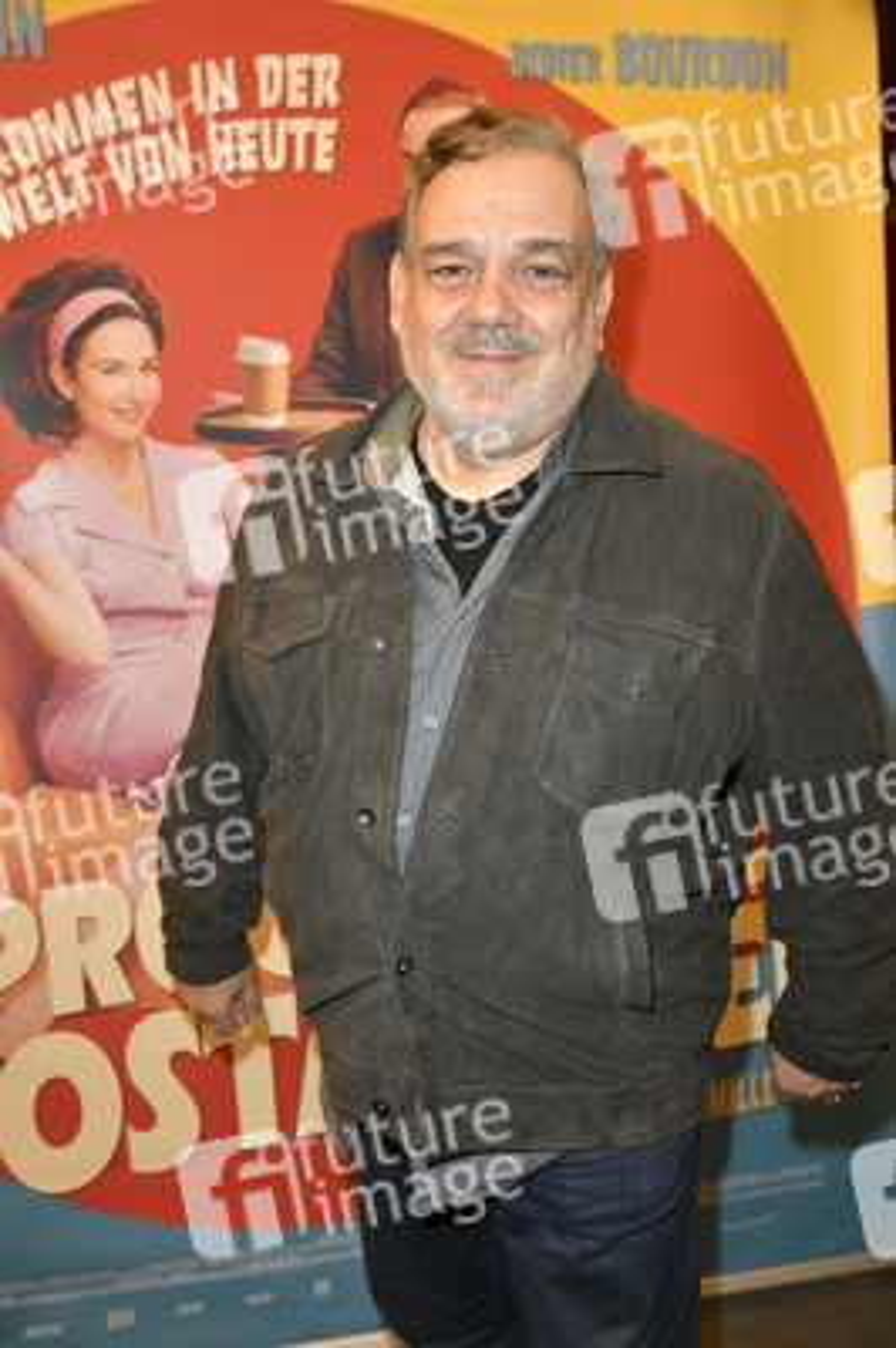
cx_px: 448
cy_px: 674
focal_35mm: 40
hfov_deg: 33.3
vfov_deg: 48.5
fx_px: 1496
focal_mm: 40
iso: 2000
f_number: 5
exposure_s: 1/125
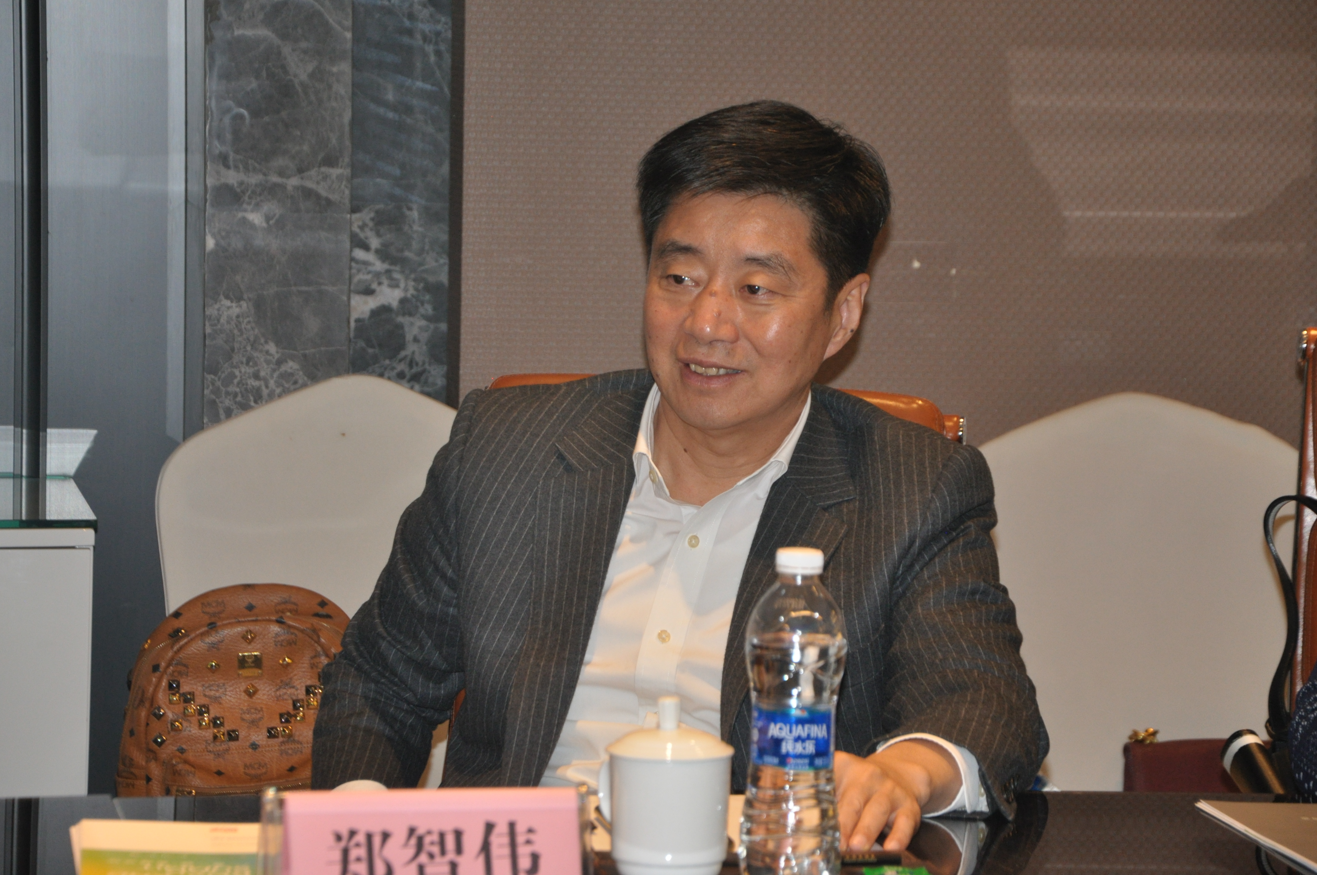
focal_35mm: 143
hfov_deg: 14.4
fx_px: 5225
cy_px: 423
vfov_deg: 9.6
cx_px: 662
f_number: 5.6
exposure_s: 1/60
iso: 800
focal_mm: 92
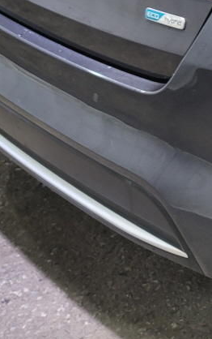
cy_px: -13
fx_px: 701
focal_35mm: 76
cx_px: 367
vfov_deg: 25.5
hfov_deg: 15.2
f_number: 1.8
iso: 160
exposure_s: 1/120
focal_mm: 7
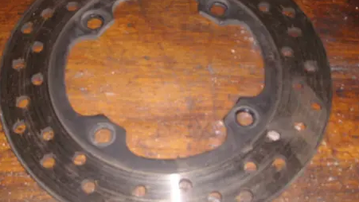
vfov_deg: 23.5
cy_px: 91
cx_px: 170
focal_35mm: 51
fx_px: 486
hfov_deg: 40.6
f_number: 3.1
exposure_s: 1/60
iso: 50
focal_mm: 7.43
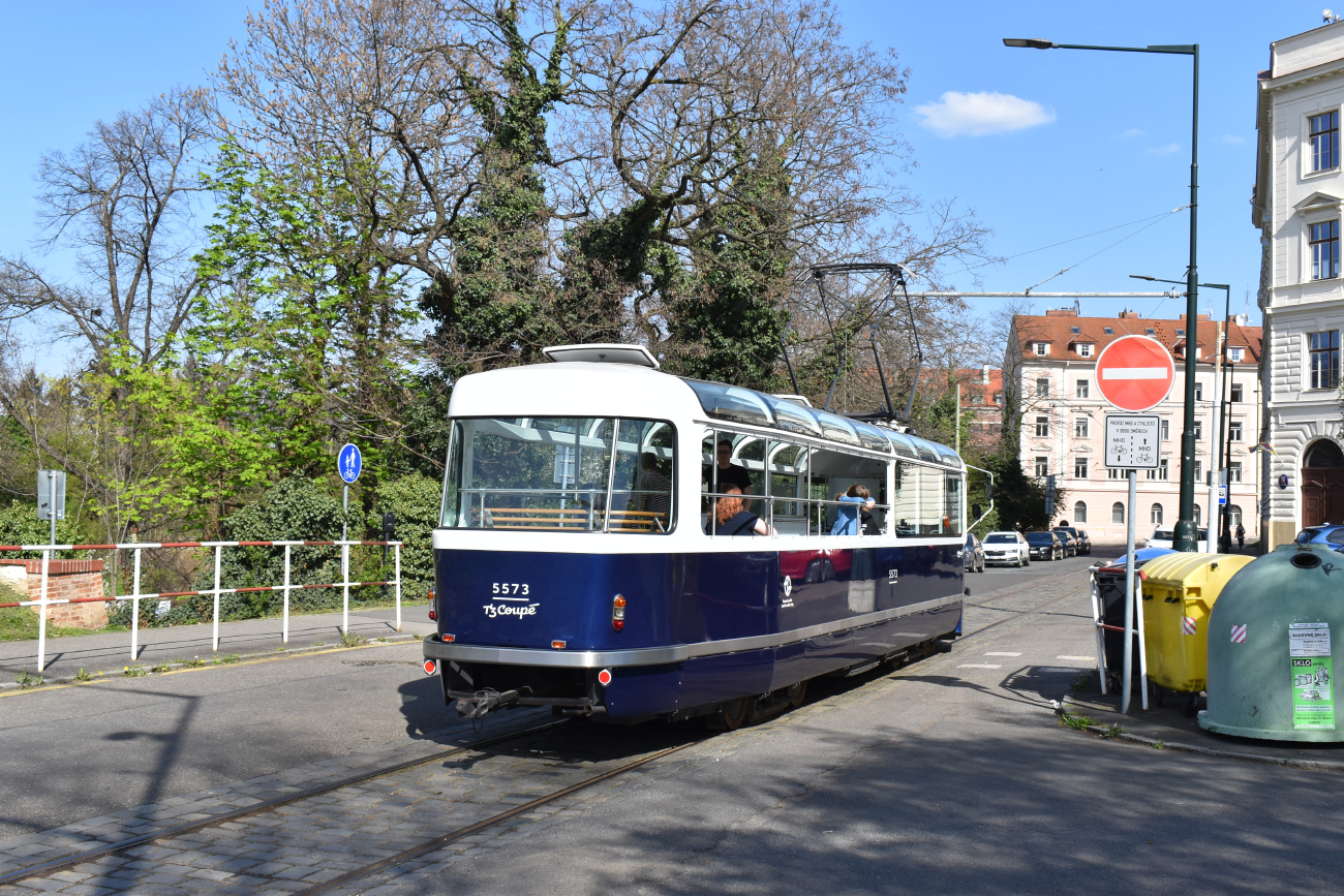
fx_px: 1400
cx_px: 672
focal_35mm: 38
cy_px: 448
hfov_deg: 51.3
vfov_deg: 35.5
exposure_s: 1/320
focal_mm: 25
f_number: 9
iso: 200
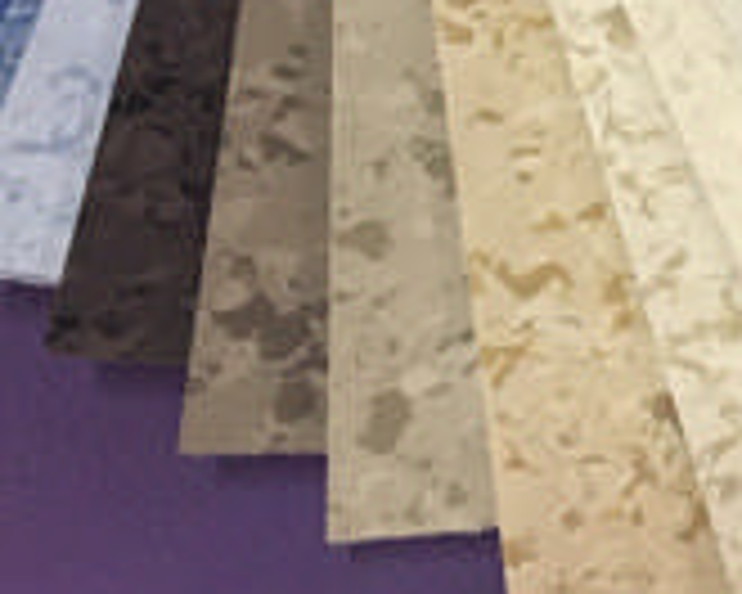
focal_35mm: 110
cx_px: 1079
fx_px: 2416
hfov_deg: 16.1
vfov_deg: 13.6
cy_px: -122
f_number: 2.2
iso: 200
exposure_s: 1/20
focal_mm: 4.15
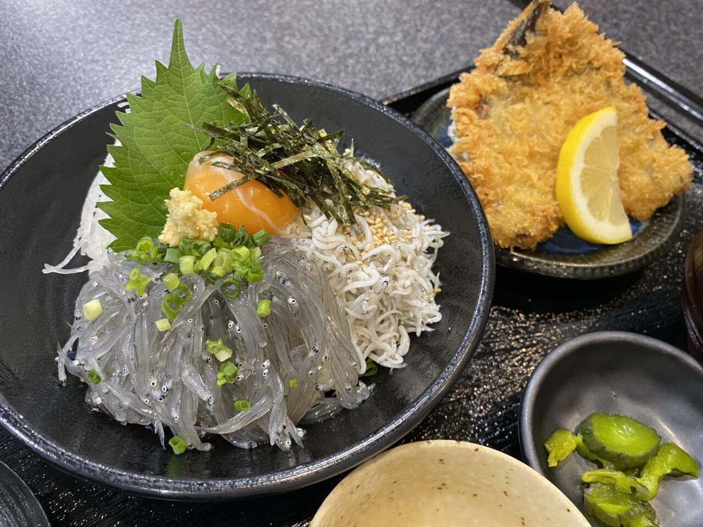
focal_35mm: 26
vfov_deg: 53.1
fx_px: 528
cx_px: 352
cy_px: 264
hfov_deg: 67.3
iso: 250
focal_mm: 4.25
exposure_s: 1/50
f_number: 1.8
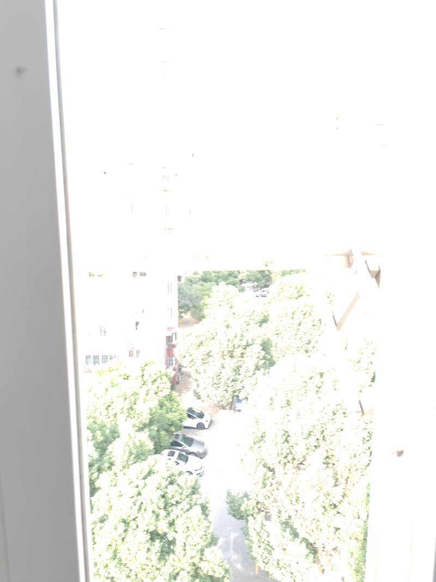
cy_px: 291
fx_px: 454
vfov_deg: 65.3
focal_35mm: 27
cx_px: 218
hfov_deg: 51.3
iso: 50
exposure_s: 1/100
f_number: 2
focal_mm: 5.75
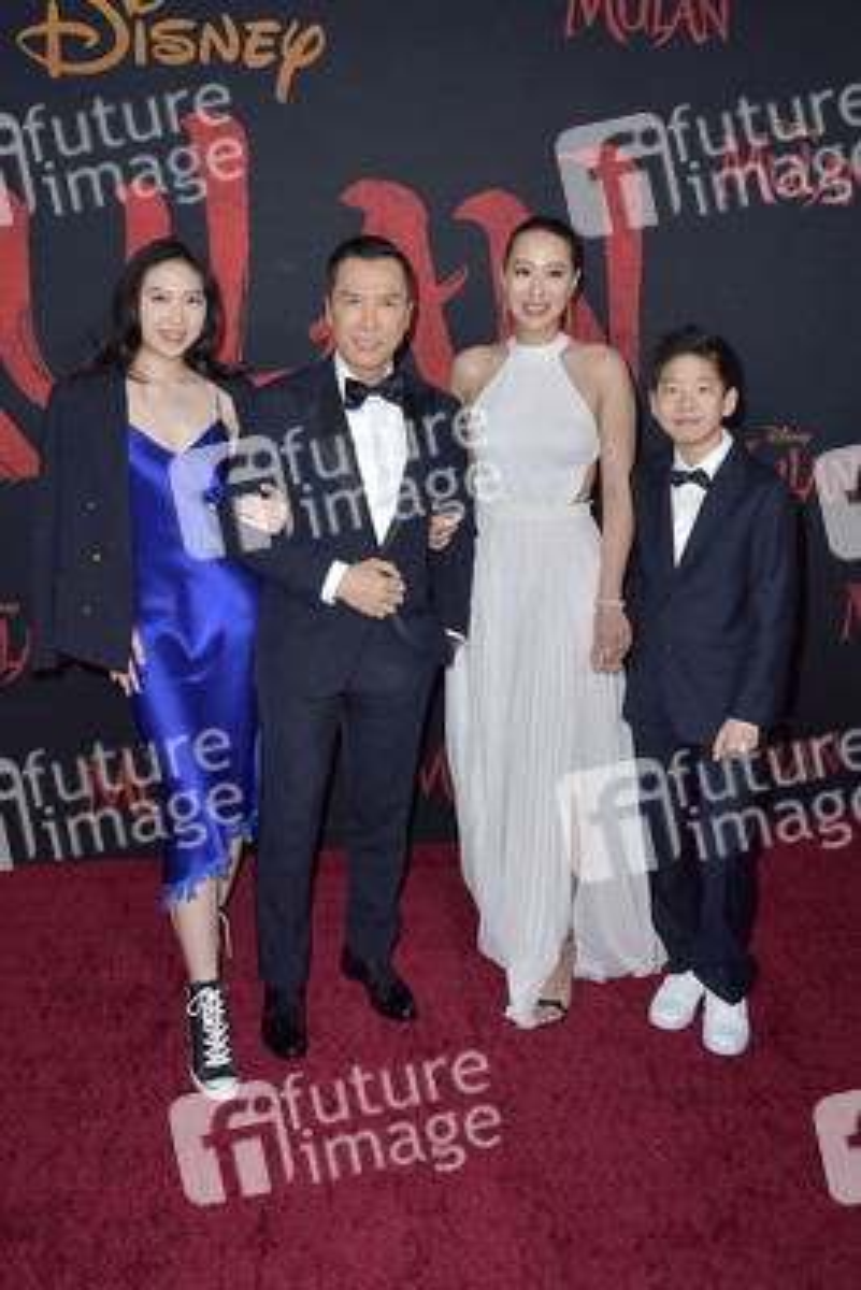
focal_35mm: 28
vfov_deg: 65.5
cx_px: 430
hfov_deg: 46.4
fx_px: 1004
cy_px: 645
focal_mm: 28
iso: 400
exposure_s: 1/250
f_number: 7.1
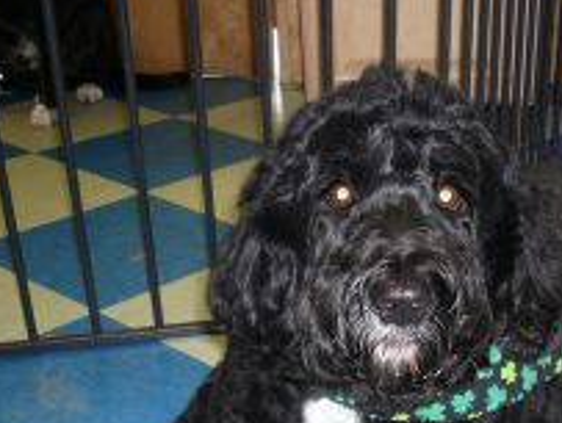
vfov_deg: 23.0
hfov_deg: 29.9
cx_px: 501
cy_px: 393
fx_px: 1008
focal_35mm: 62
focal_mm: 4.6
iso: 100
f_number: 2.8
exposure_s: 1/30
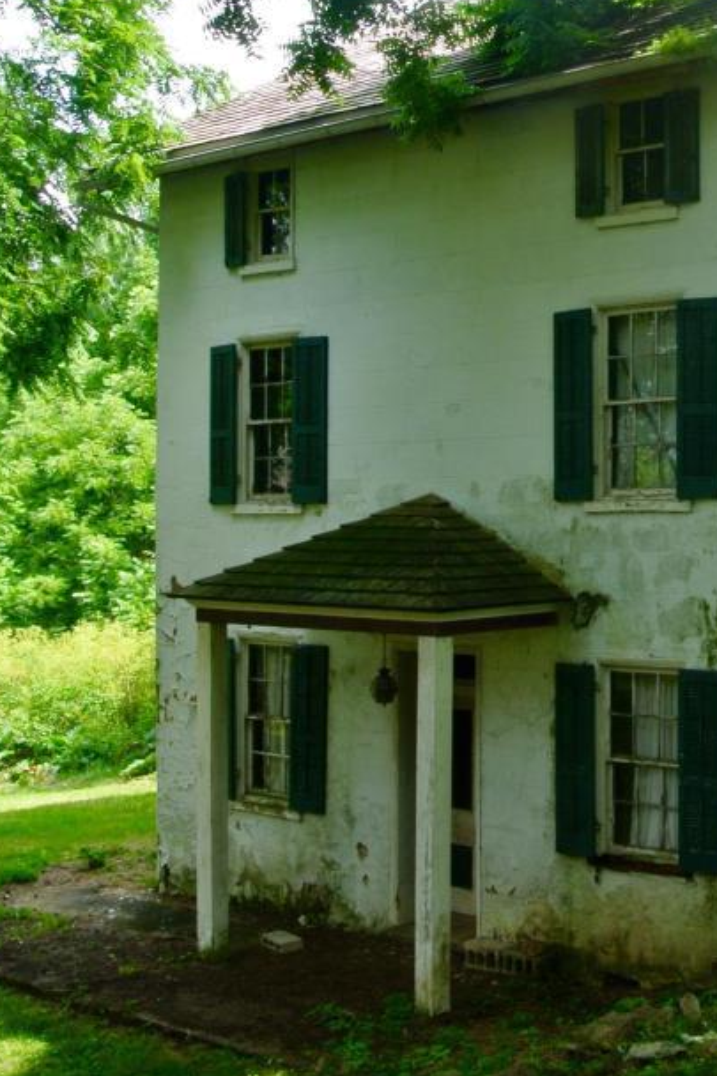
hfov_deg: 25.1
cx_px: 736
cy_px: 460
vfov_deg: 38.8
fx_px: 1524
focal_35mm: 51
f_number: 11
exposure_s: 1/25
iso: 100
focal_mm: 10
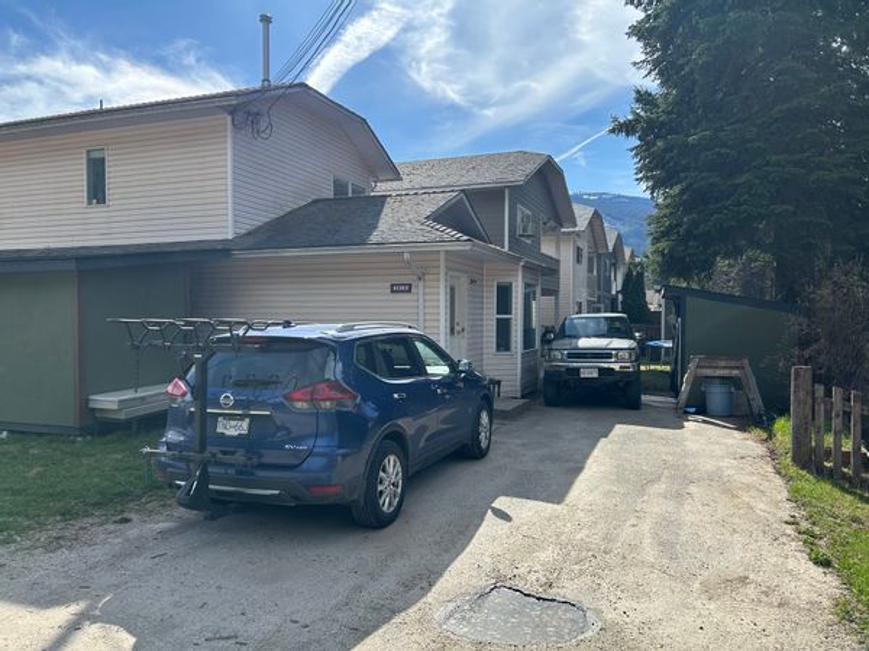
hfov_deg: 67.3
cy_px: 326
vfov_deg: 53.1
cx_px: 434
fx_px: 653
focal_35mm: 26
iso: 50
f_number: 1.5
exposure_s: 1/3257
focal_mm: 5.7
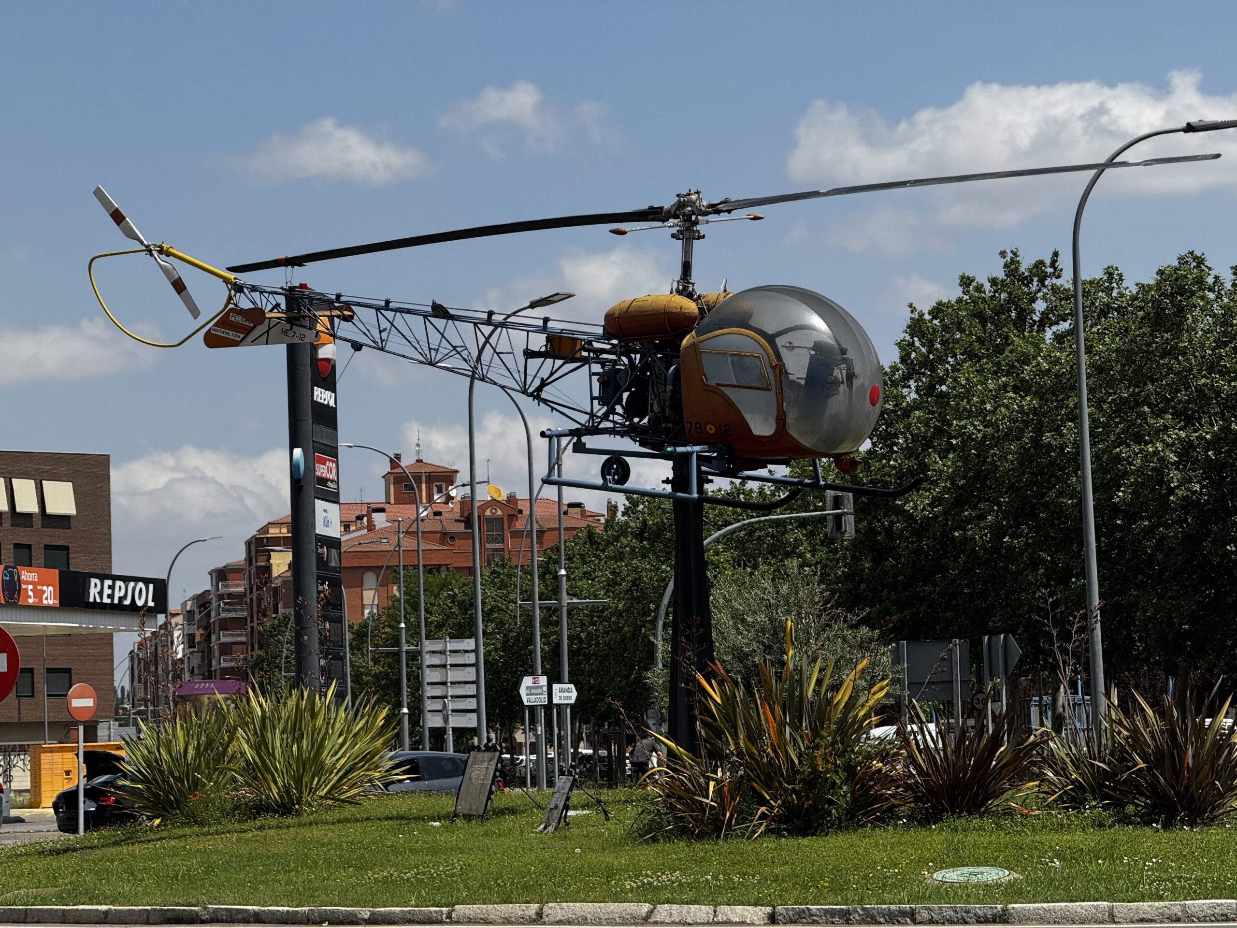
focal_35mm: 120
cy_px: 464
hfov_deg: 16.4
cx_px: 618
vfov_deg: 12.3
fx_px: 4288
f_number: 2.8
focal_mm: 15.66
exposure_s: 1/2710
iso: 50
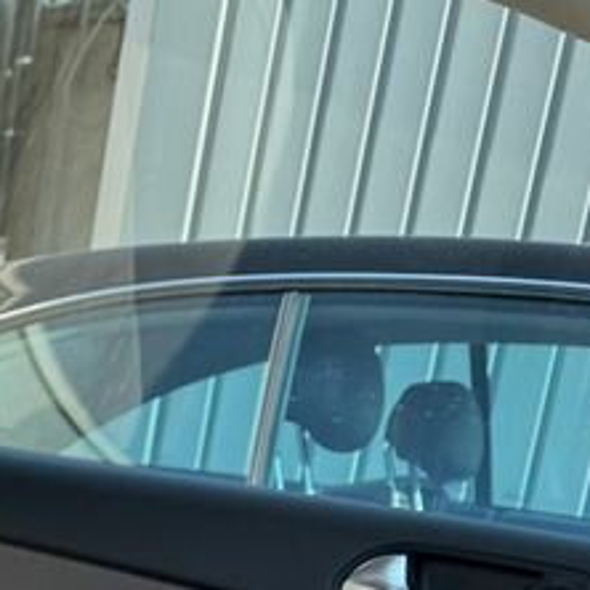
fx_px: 1890
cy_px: 935
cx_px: -731
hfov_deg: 13.8
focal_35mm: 98
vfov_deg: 16.0
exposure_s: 1/853
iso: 80
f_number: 1.78
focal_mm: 6.76
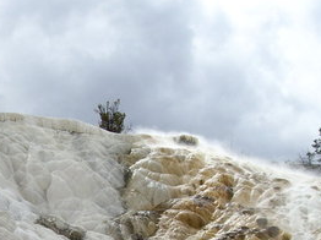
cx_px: 4
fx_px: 862
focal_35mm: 93
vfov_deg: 15.5
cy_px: 250
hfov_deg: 20.5
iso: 50
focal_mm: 6.2
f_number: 4.3
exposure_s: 1/500
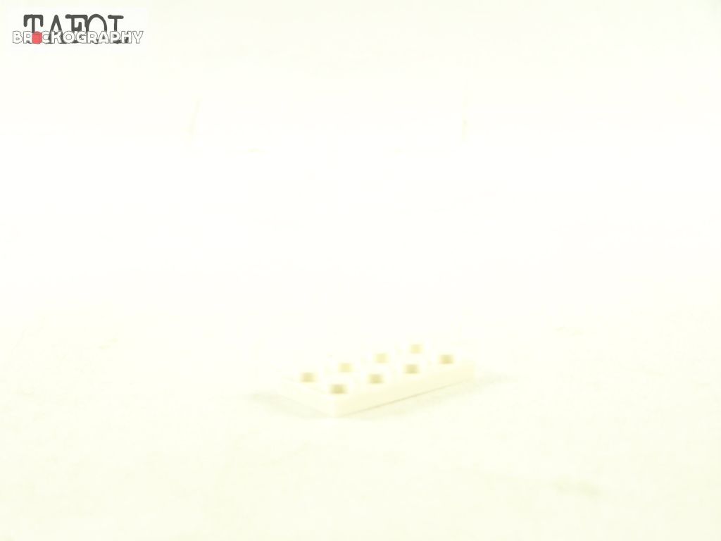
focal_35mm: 82
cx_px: 360
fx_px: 1708
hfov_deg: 23.8
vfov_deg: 18.0
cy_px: 270
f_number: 3.2
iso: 400
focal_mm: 13.7
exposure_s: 1/60
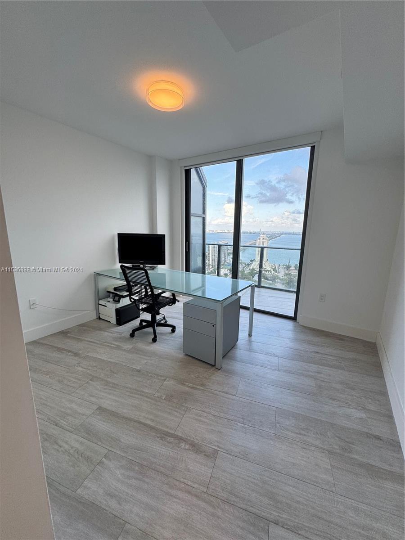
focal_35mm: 14
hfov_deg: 85.7
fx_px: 218
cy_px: 270
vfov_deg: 102.1
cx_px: 202
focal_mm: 2.22
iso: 64
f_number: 2.2
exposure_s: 1/120
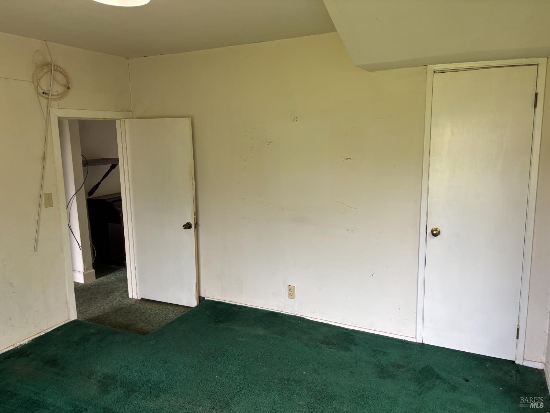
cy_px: 206
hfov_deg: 67.3
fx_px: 413
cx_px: 275
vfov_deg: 53.1
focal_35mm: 26
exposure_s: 1/120
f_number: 1.6
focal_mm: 5.96
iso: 125
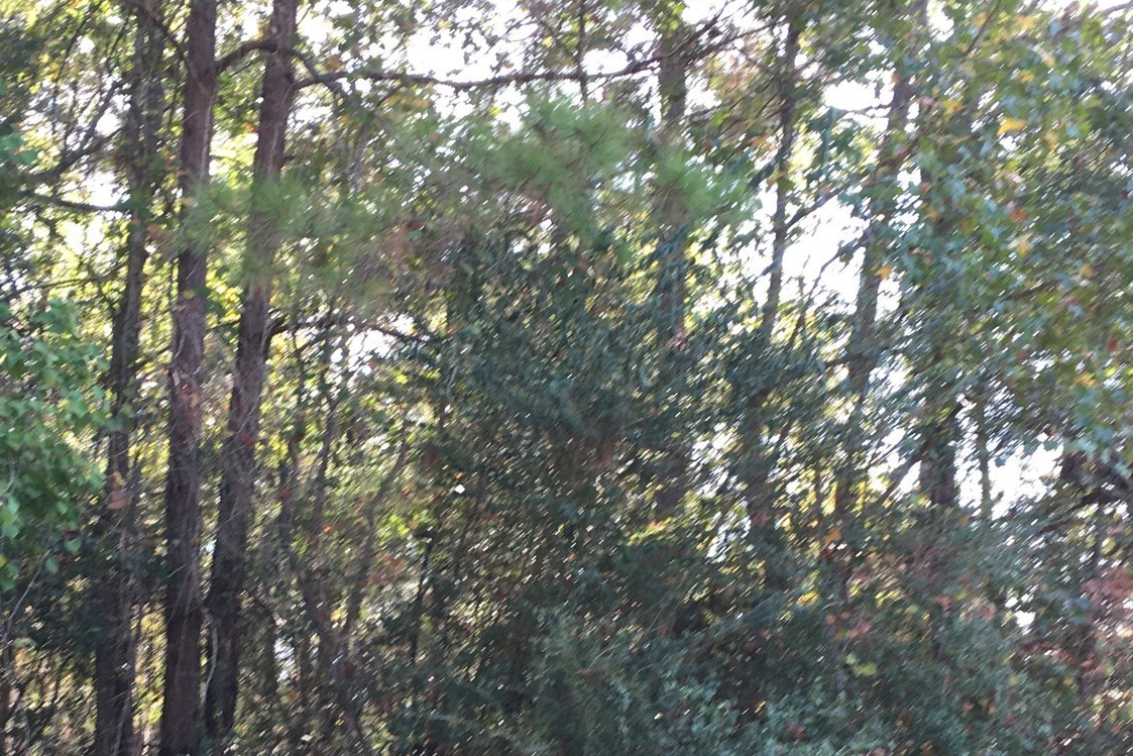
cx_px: 465
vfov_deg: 24.1
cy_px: 648
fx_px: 1731
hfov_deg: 36.1
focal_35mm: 55
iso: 32
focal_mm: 4.15
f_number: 2.2
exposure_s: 1/120
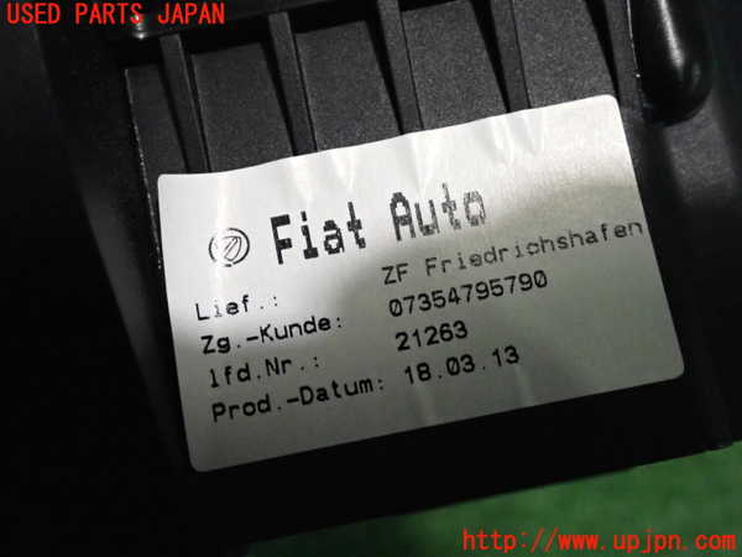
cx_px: 371
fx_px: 943
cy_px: 278
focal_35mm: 44
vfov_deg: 32.9
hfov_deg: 42.9
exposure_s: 1/125
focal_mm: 7.84
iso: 2500
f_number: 2.9
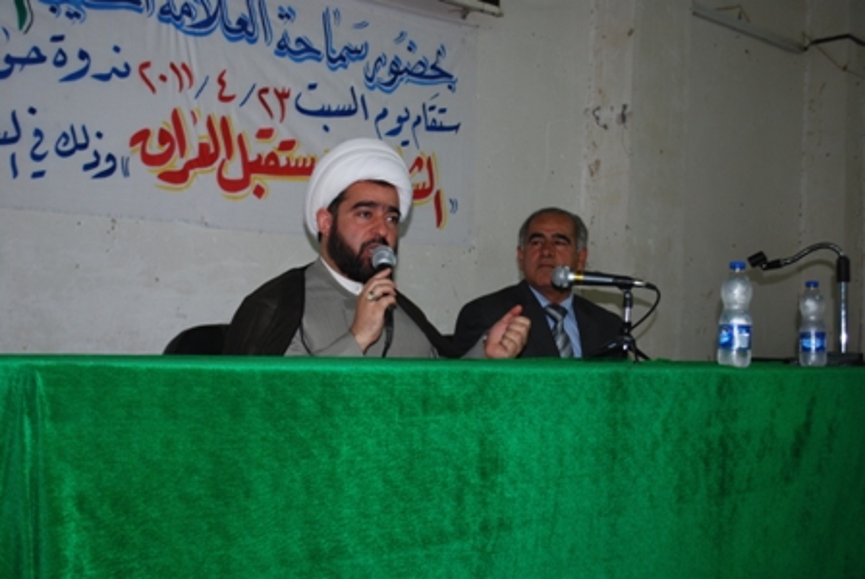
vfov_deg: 28.2
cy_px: 290
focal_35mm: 48
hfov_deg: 41.1
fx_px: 1155
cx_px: 432
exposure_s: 1/60
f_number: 4.8
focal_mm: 32
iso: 200
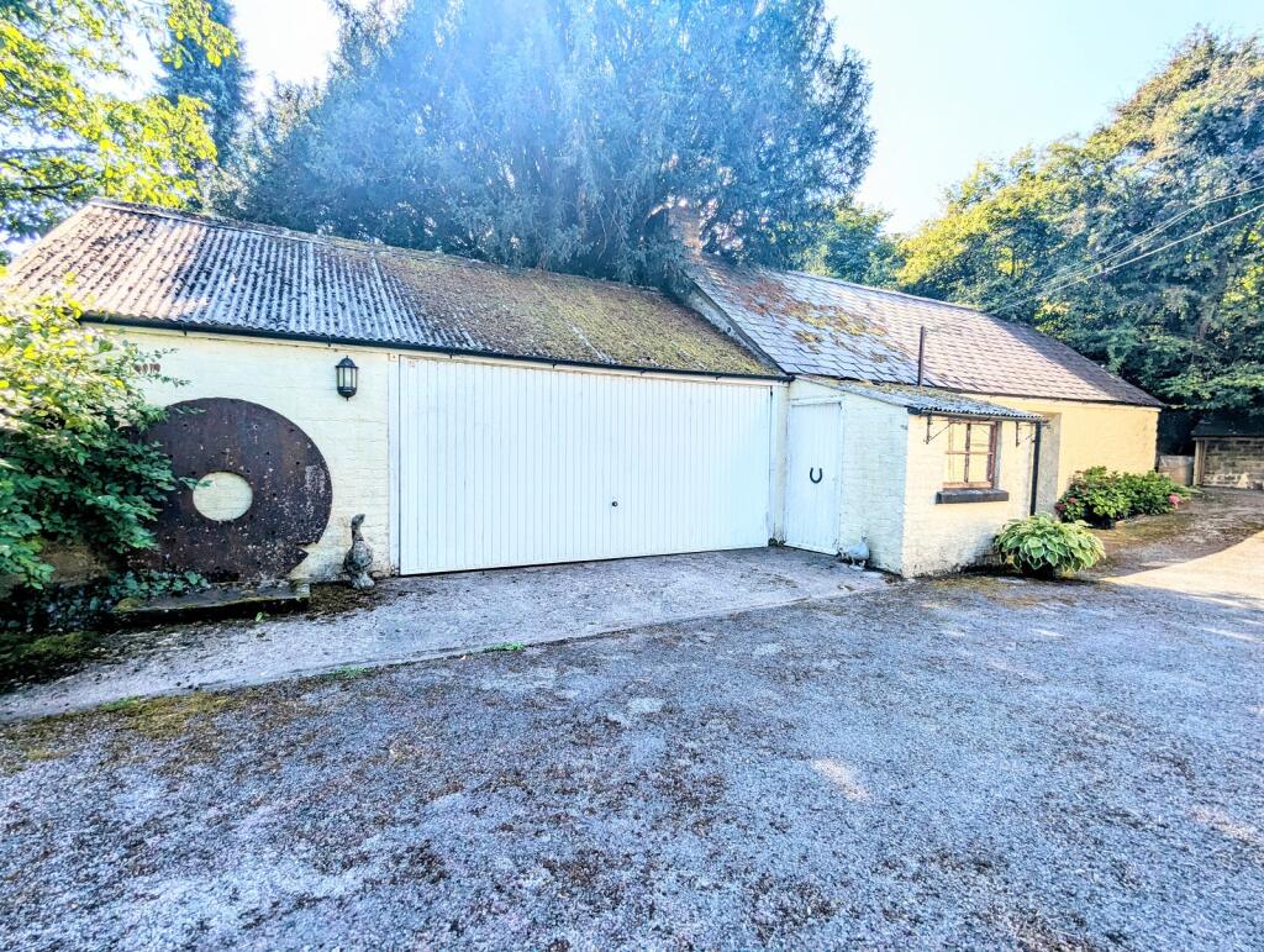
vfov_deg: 78.2
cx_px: 632
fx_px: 585
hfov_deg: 94.4
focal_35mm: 16
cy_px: 476
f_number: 2.2
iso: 50
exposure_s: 1/511
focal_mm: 2.35
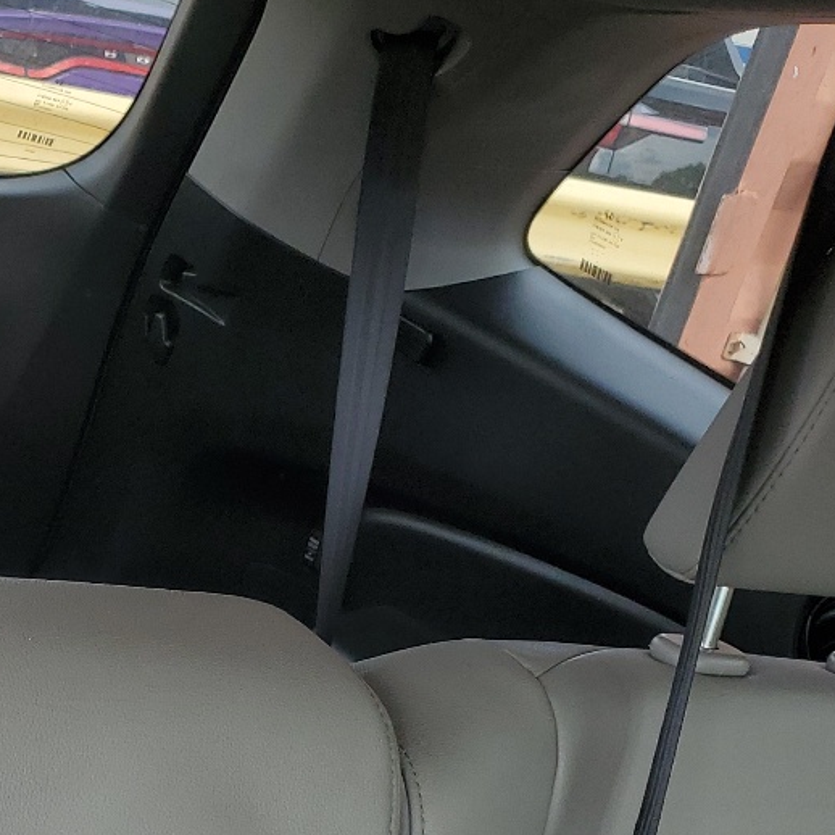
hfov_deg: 22.4
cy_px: 941
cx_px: -163
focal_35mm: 71
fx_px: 1938
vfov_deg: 22.8
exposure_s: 1/175
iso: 50
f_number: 1.5
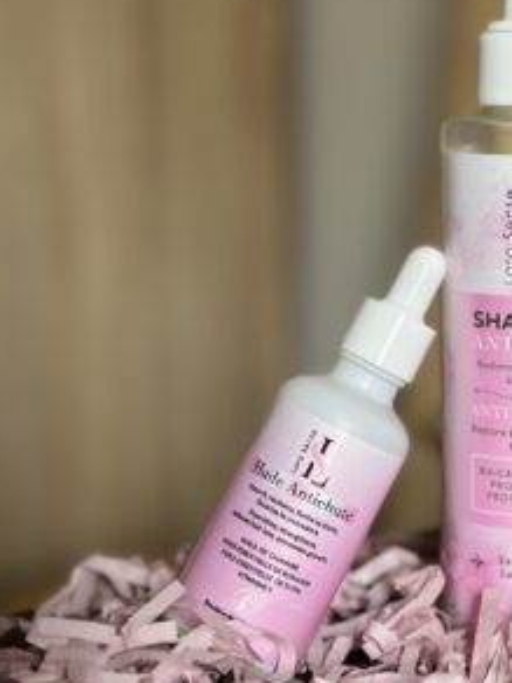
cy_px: 243
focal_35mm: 76
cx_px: 396
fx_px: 1499
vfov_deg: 25.6
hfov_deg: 19.2
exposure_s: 1/121
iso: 125
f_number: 1.78
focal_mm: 6.86
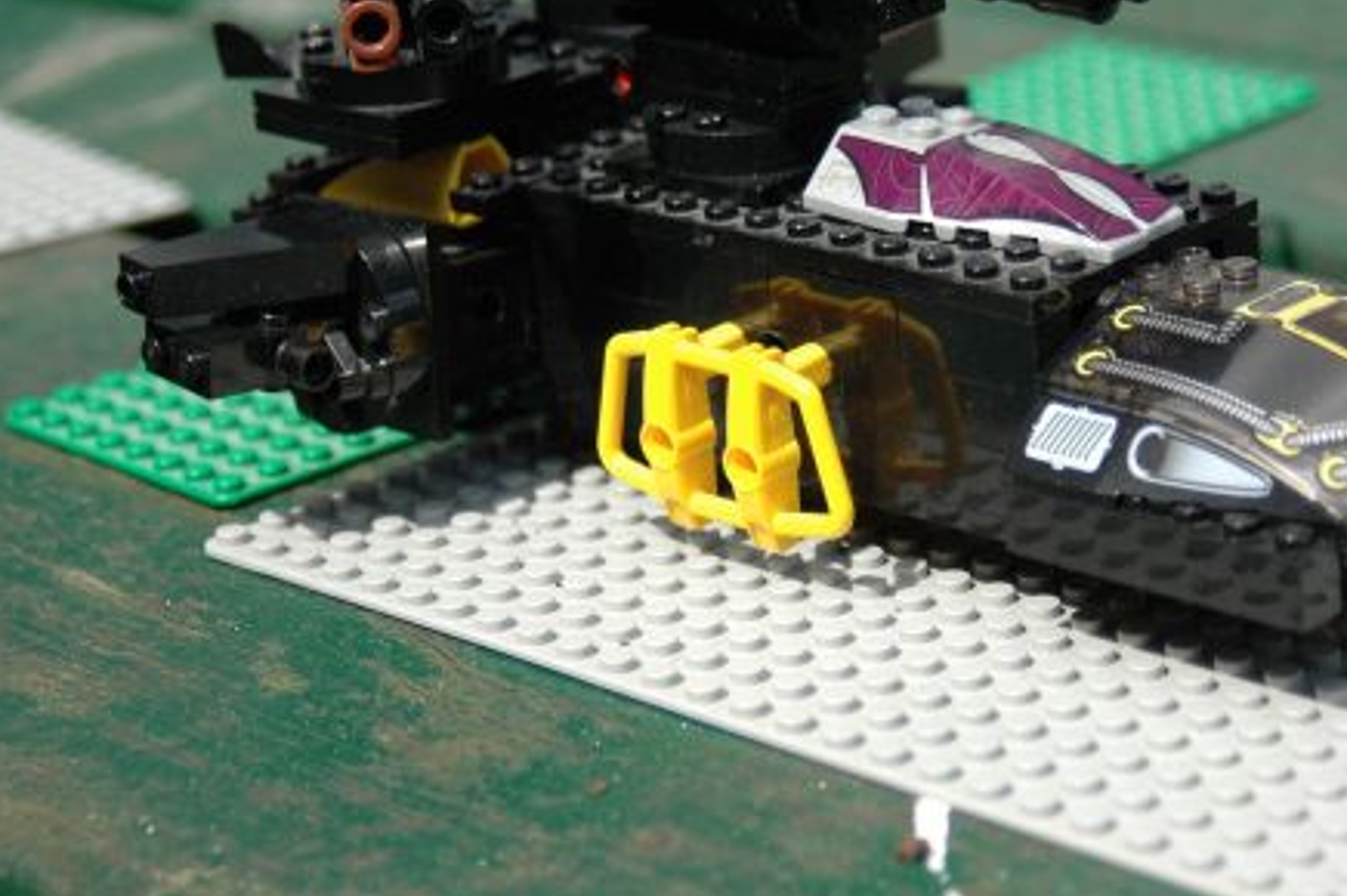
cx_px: 853
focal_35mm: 110
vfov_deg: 12.4
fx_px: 4113
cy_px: 337
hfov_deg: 18.6
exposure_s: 1/1250
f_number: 4.5
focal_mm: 50
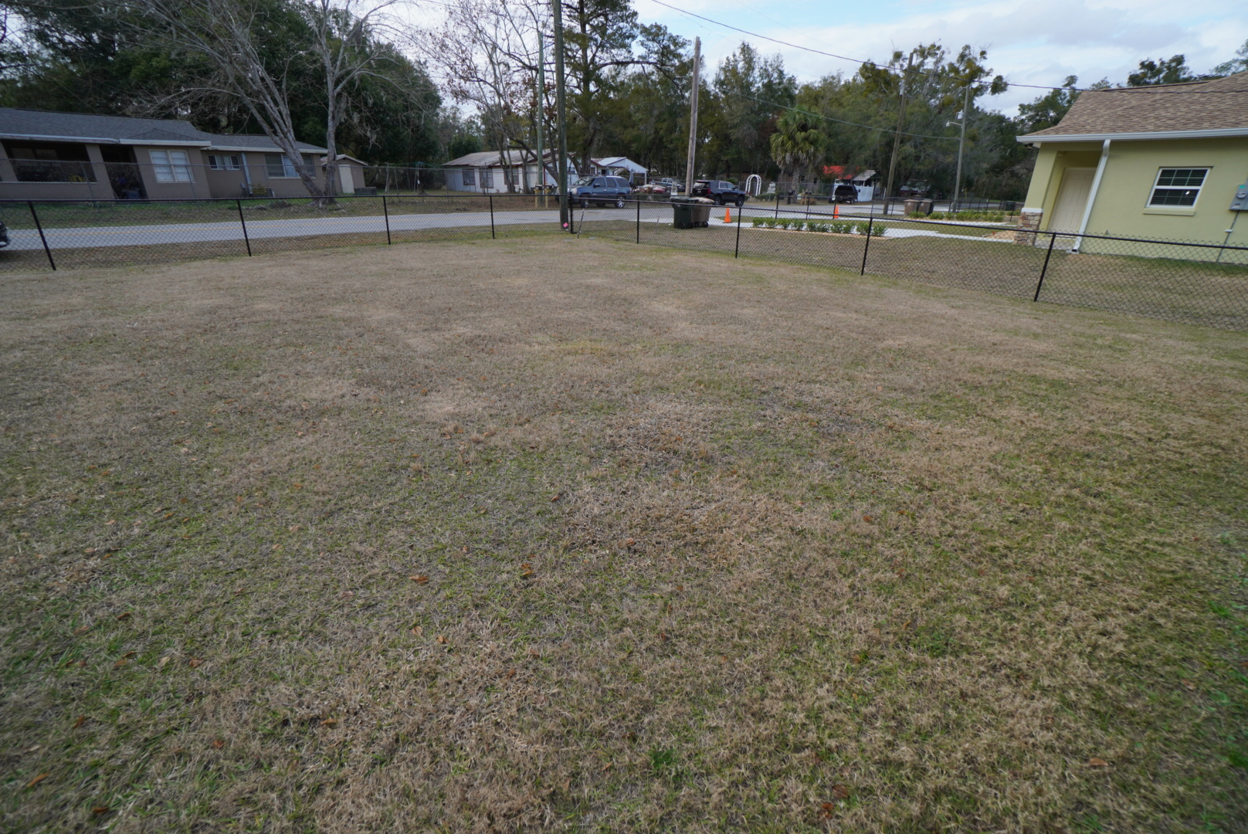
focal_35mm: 15
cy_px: 417
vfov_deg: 77.4
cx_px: 624
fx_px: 520
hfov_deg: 100.4
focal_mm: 10
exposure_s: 1/160
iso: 125
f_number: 6.3
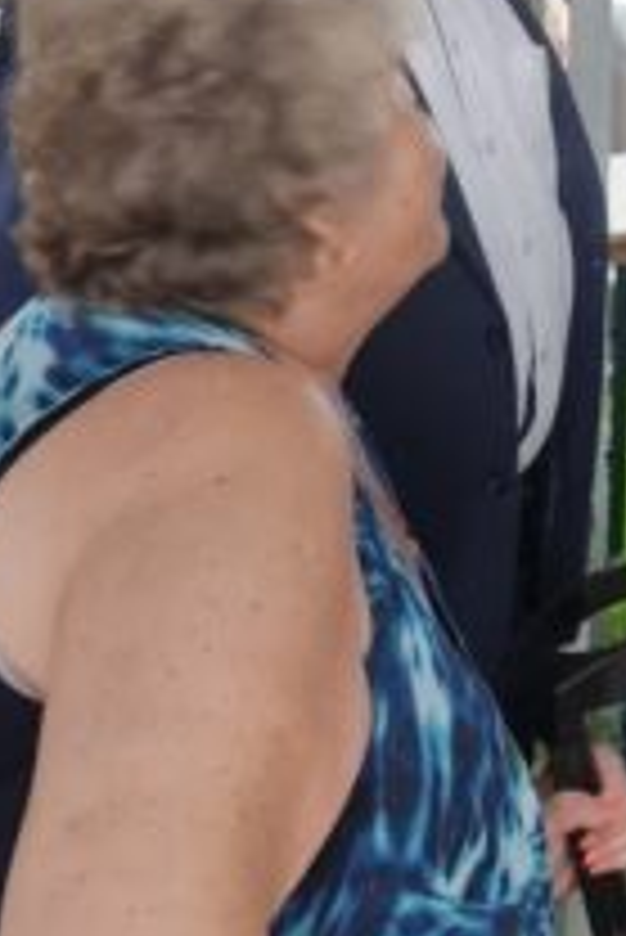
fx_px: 2031
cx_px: 932
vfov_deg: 24.4
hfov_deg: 16.1
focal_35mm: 78
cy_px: -63
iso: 400
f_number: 1.8
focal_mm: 5.4
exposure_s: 1/50
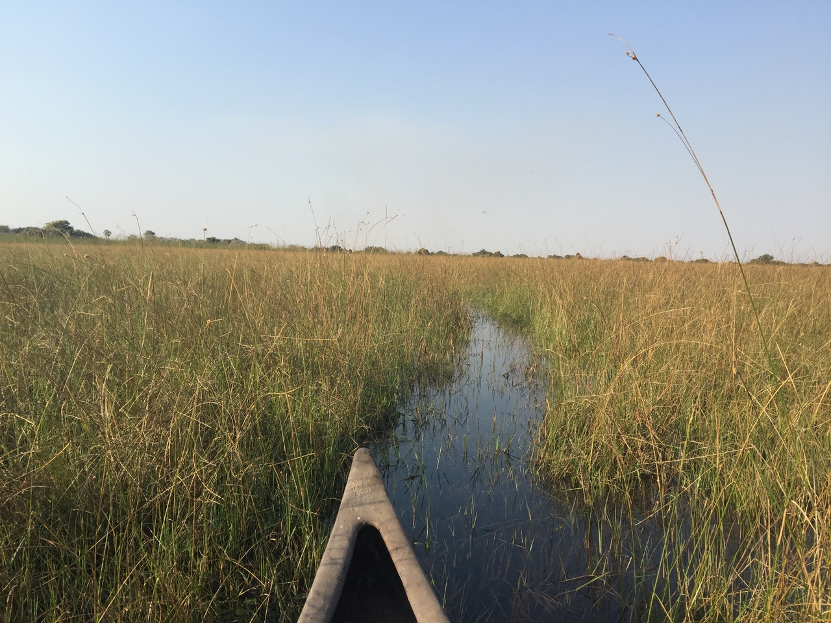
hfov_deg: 61.7
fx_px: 696
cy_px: 312
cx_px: 416
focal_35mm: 29
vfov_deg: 48.2
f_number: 2.2
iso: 32
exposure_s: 1/964
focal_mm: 4.15
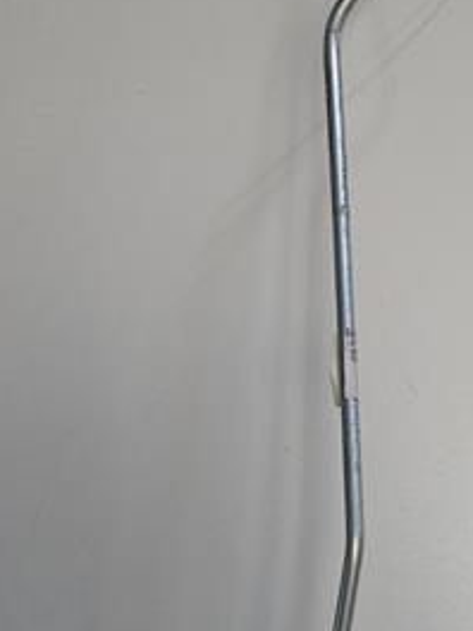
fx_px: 1221
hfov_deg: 20.6
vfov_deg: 28.8
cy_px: 423
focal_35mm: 67
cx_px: 552
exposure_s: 1/50
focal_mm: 5.4
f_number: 1.8
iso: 640
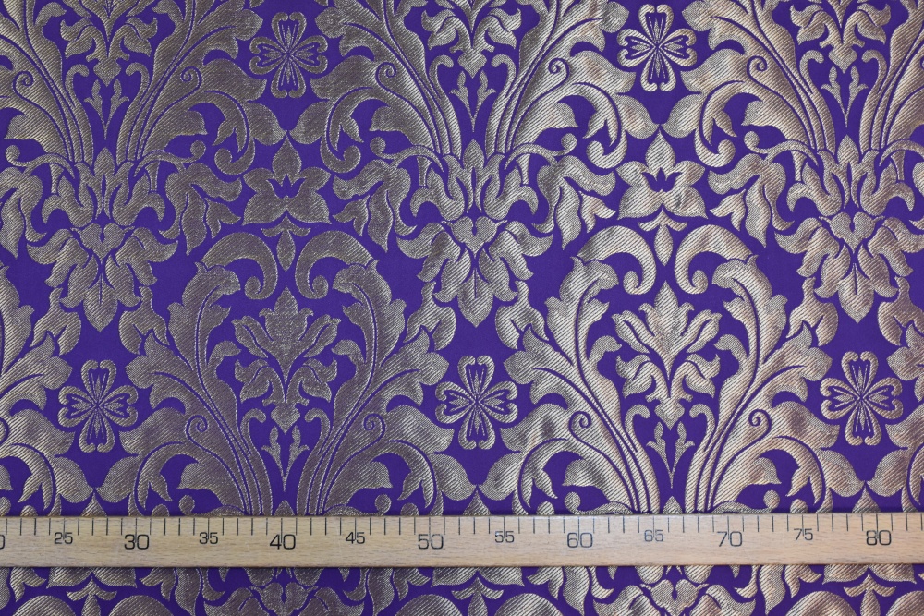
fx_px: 1078
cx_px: 462
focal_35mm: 42
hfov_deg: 46.4
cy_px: 308
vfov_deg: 31.9
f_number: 5.6
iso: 800
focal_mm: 28
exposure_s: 1/60
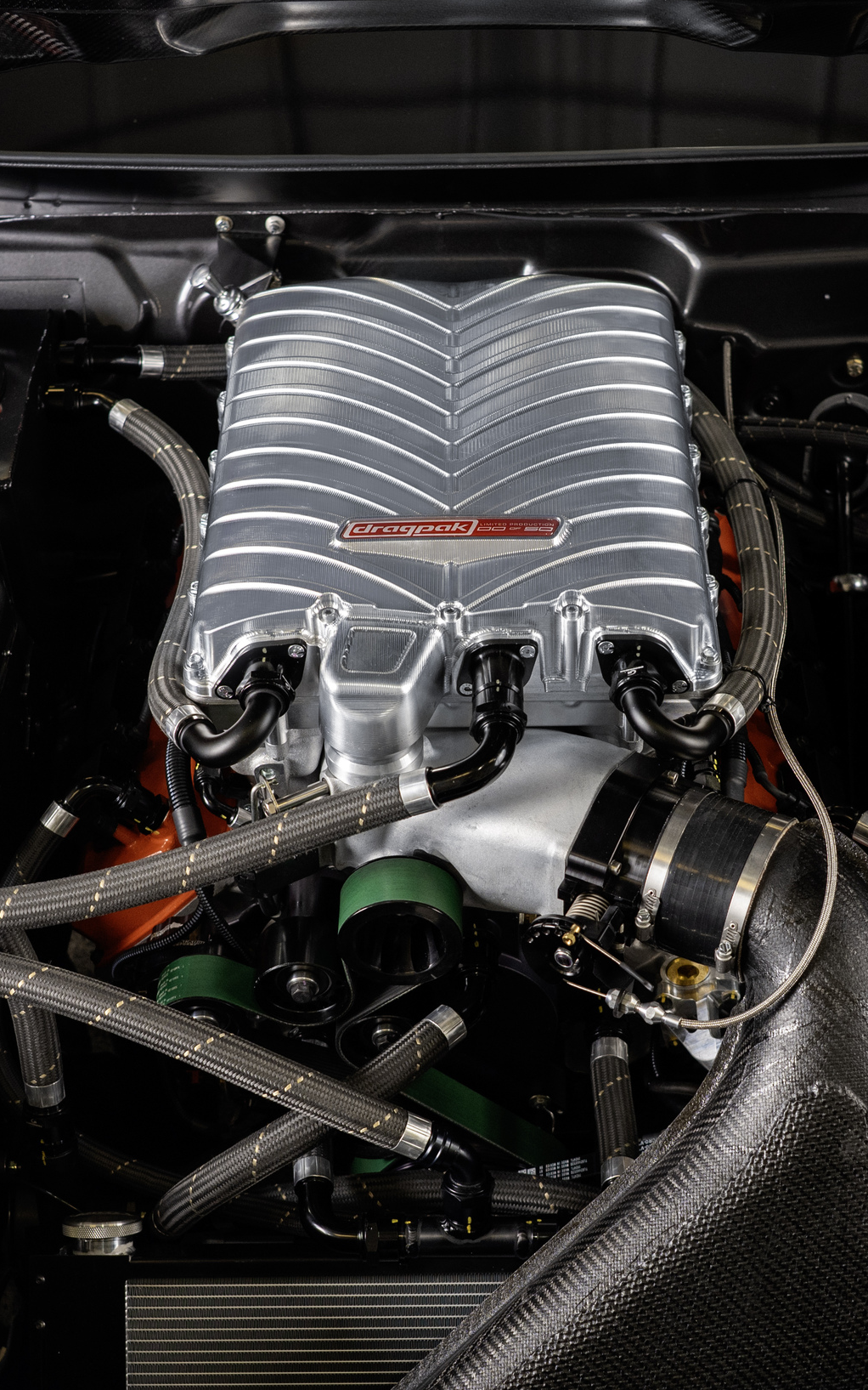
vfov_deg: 35.0
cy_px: 803
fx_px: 2195
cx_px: 482
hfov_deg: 22.4
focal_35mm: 58
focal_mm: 31
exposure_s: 1/100
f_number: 2.8
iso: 500
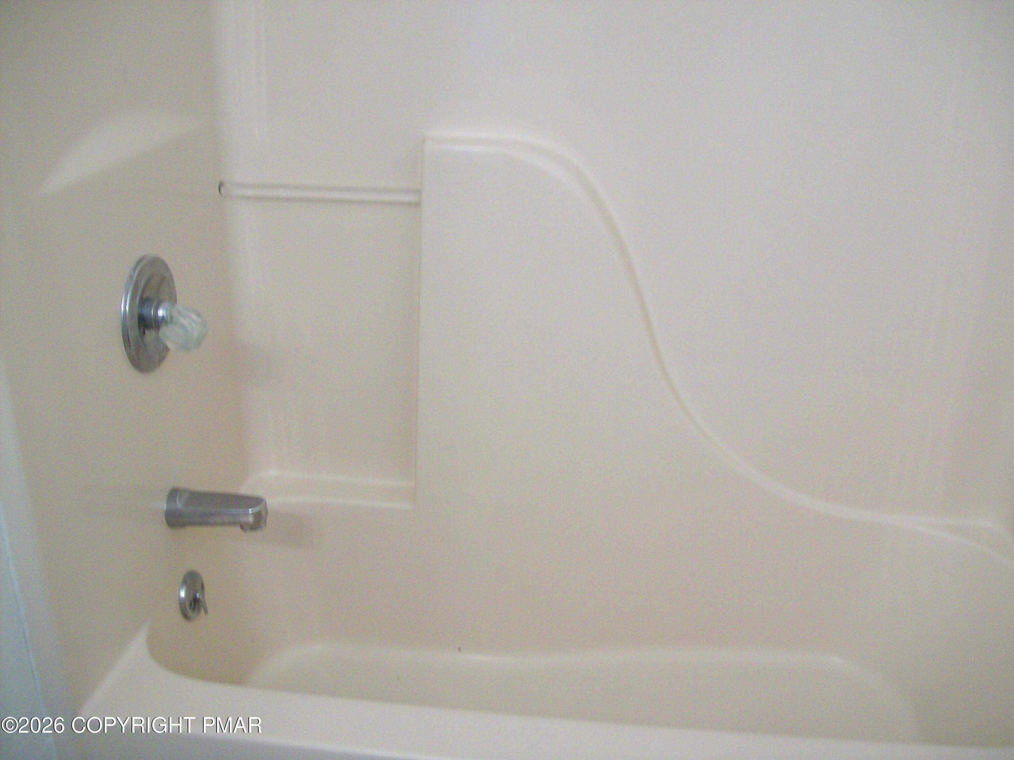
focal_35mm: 36
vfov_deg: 39.7
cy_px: 380
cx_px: 507
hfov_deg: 51.4
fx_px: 1055
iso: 160
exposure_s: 1/28.4
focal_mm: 6
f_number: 2.7
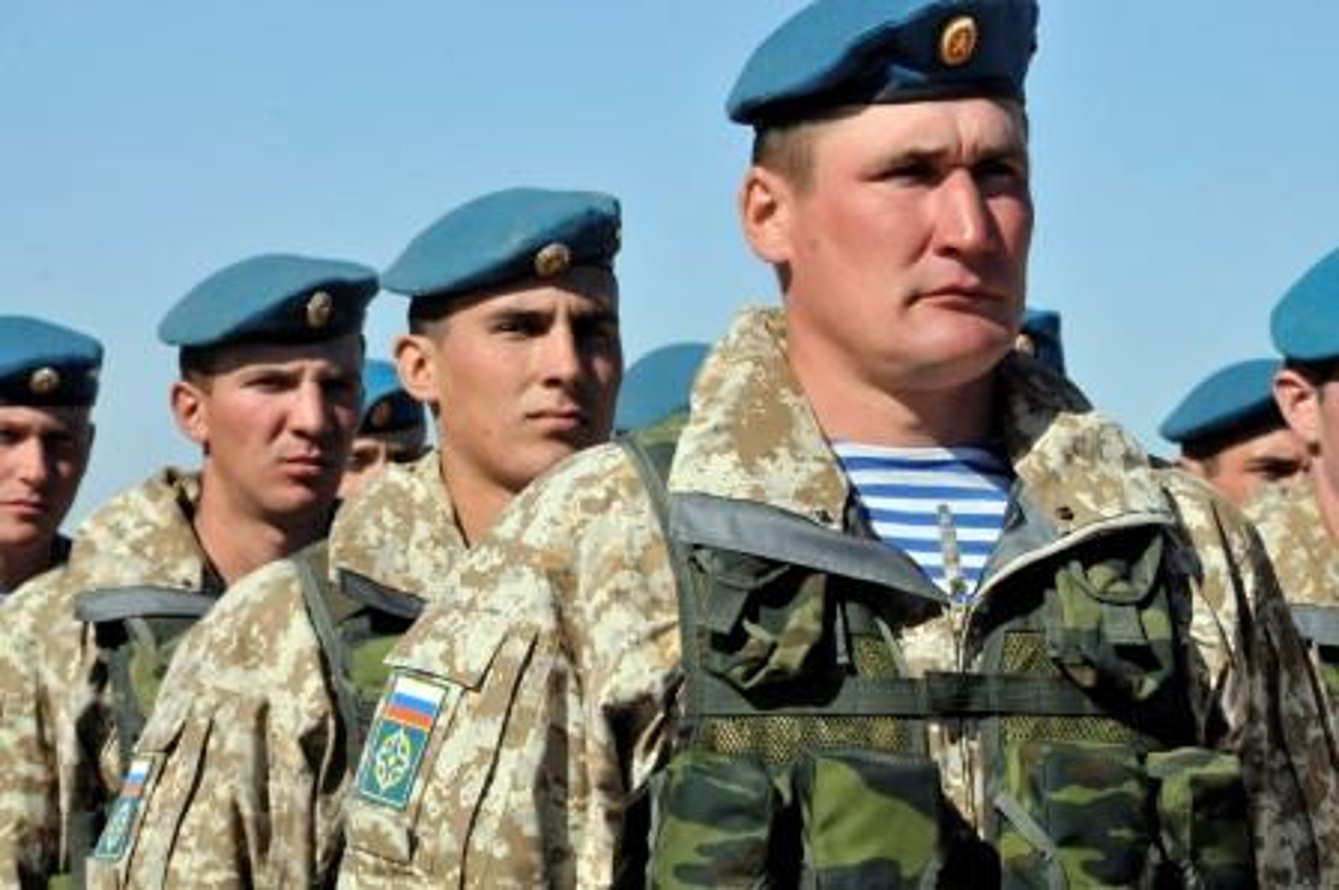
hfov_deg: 13.0
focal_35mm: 158
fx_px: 5854
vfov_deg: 8.7
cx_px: 670
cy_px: 445
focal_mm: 105
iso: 1000
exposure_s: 1/1000
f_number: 16
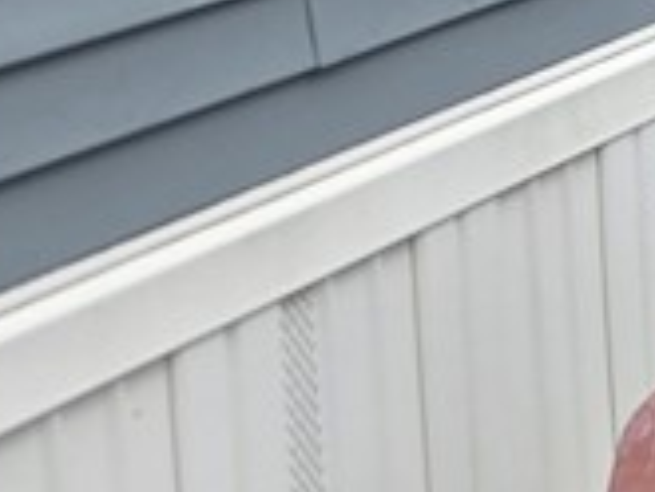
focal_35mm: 143
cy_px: -262
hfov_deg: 11.0
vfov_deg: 10.0
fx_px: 2708
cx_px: 1719
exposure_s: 1/1538
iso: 25
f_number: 1.8
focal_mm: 5.4
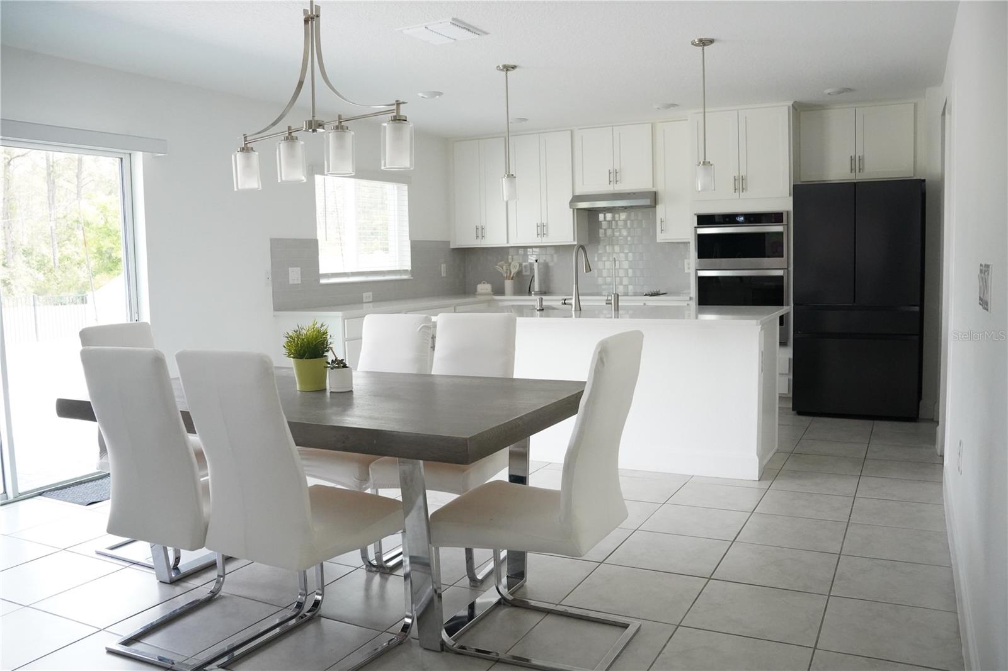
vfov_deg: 44.8
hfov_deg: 63.5
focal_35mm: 29
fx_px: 815
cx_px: 504
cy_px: 336
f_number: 5.6
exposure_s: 1/1000
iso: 10000
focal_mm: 29.1
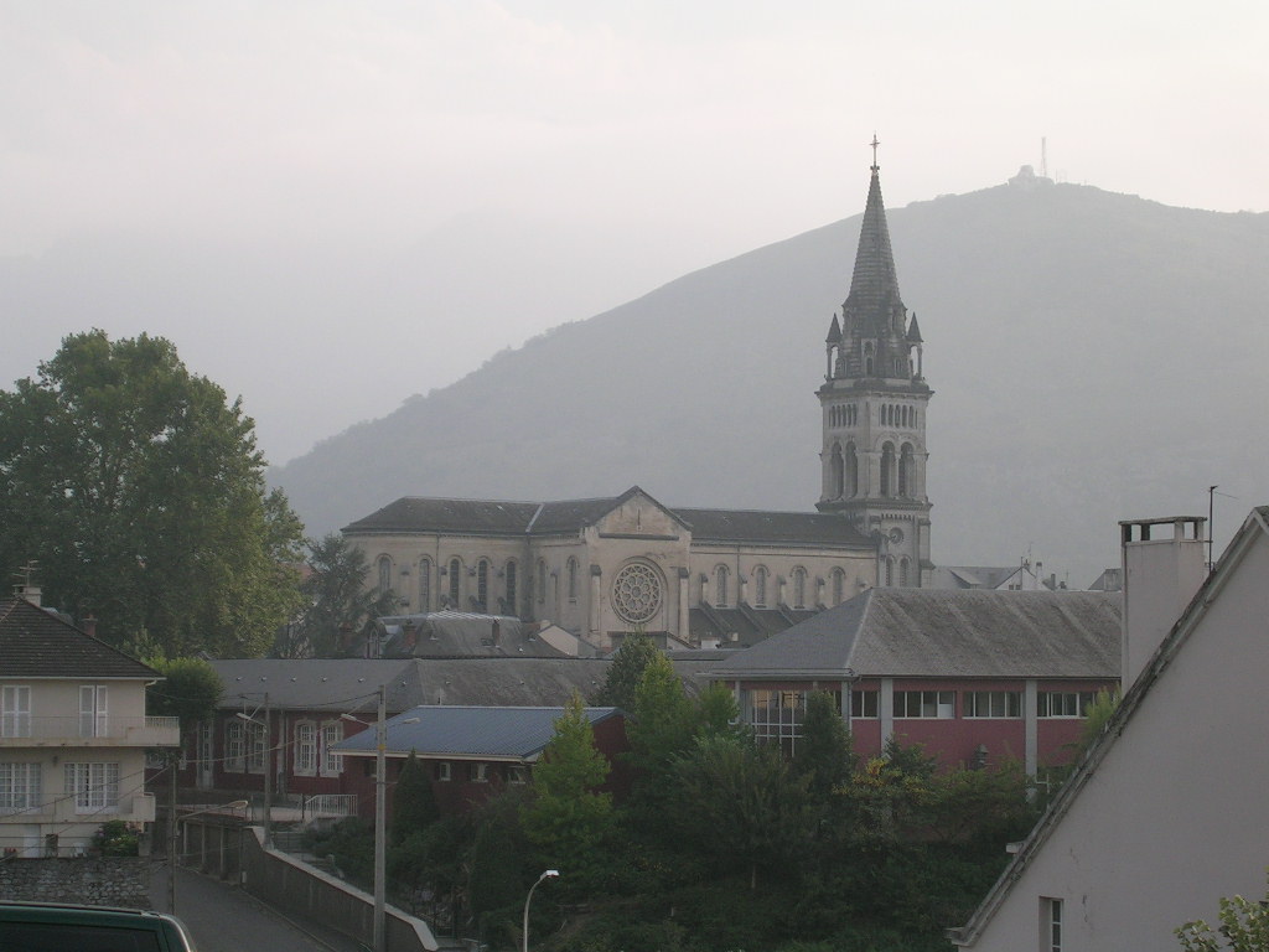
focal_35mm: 105
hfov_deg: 18.7
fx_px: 3849
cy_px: 476
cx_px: 634
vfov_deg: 14.1
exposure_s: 1/285
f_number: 4.9
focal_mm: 16.2
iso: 50
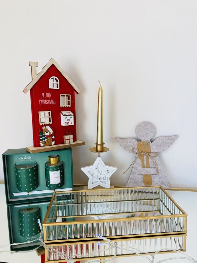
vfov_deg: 67.3
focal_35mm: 26
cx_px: 98
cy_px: 132
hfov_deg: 53.1
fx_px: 197
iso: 40
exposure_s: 1/100
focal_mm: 4.25
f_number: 1.8
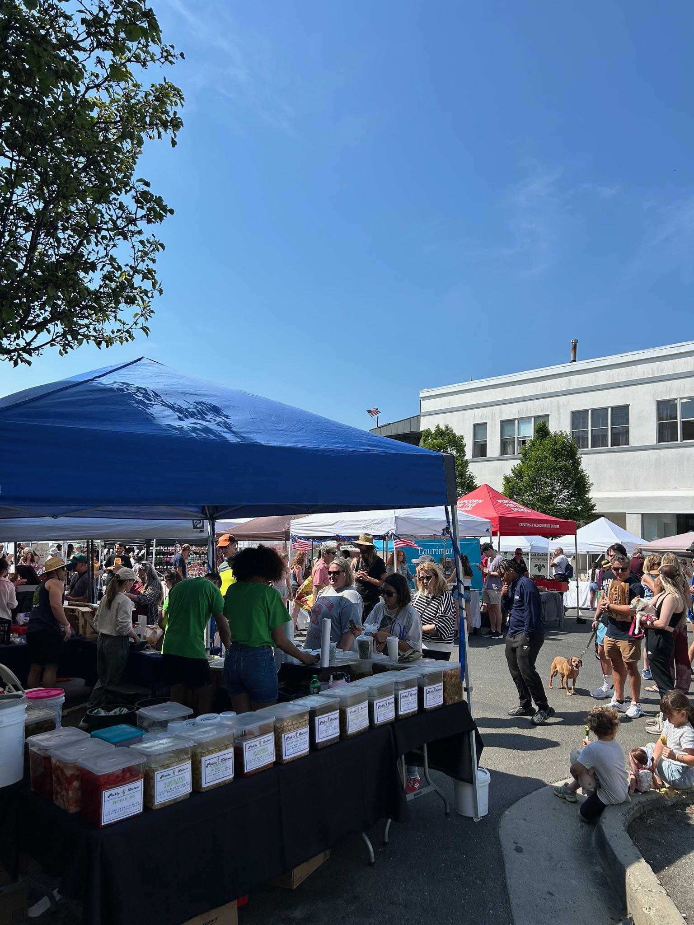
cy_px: 462
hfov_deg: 53.1
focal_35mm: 26
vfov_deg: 67.3
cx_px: 347
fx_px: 695
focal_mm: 5.7
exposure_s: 1/5076
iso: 50
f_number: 1.5
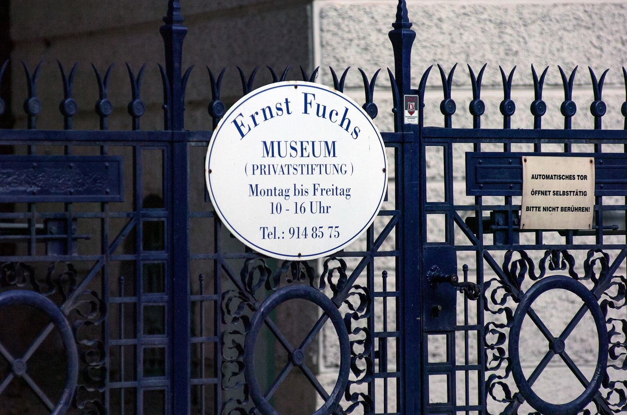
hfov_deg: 6.9
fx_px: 5213
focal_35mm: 300
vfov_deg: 4.6
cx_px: 314
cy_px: 208
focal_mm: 200
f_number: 4.5
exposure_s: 1/2500
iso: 320
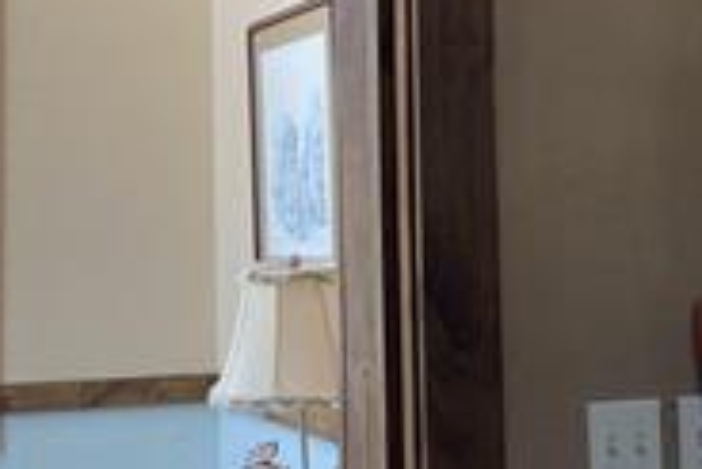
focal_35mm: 76
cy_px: 137
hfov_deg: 26.5
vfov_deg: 17.9
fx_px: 1483
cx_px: 244
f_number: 1.8
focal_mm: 3.99
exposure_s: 1/60
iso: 40
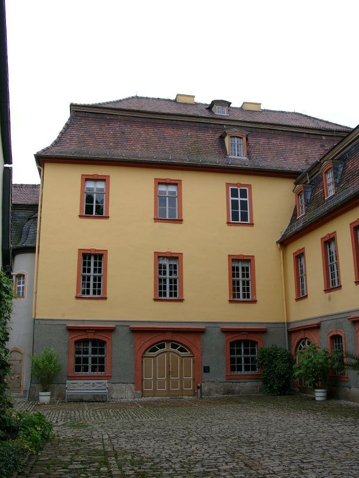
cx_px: 180
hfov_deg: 41.8
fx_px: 470
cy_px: 239
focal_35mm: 34
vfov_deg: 54.0
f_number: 4
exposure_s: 1/234
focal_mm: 7.13
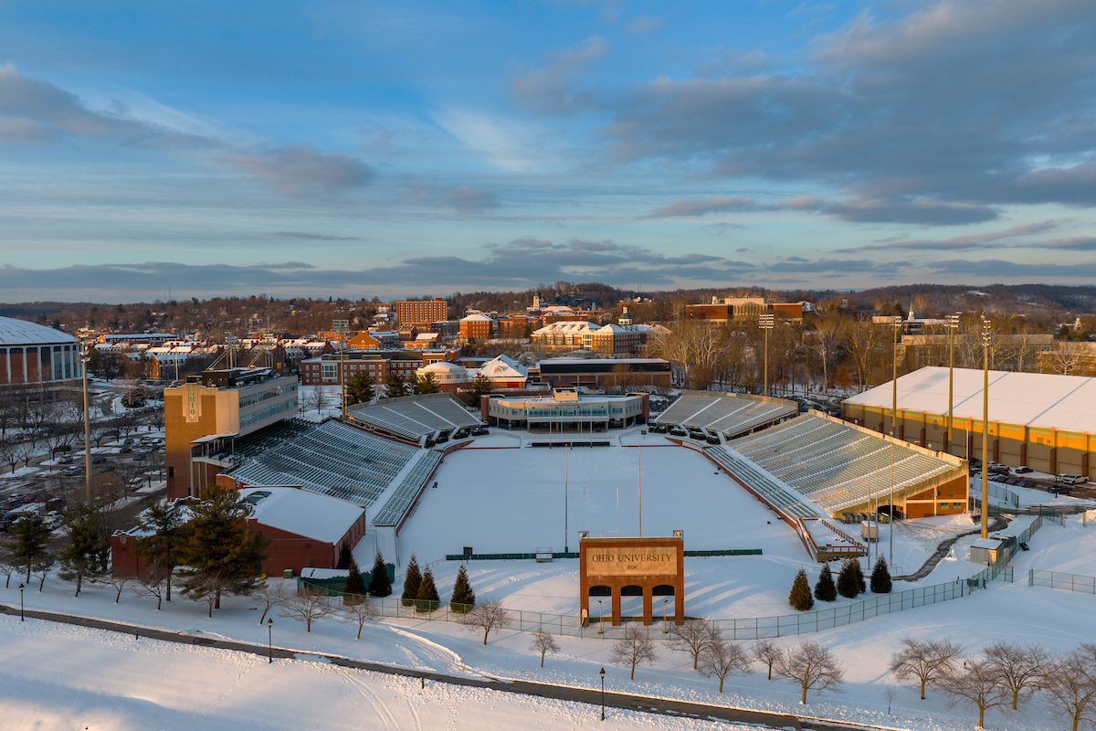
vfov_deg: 46.4
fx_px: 852
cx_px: 548
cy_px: 366
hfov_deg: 65.5
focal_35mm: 28
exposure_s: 1/350
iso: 100
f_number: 2.8
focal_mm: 14.45
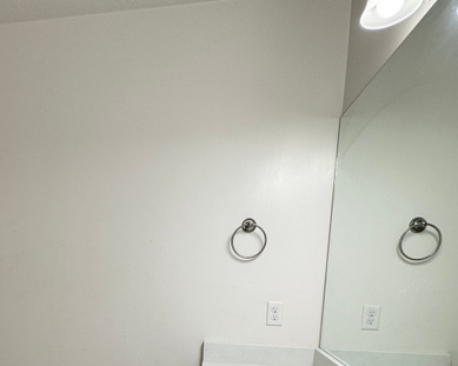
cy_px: 325
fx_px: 366
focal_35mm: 27
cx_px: 146
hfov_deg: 62.2
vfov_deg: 48.0
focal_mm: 2.22
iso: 64
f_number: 2.2
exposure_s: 1/120
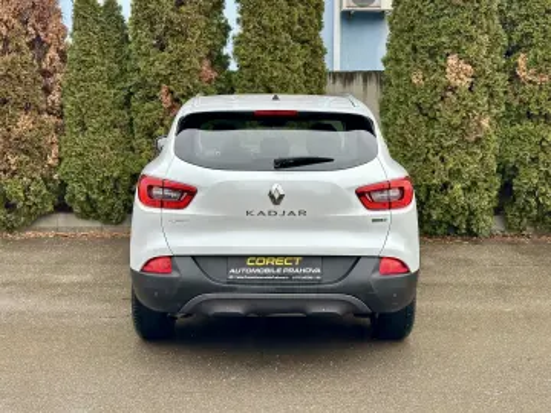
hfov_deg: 39.7
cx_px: 276
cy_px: 206
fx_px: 764
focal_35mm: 48
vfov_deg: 30.3
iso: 64
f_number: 1.78
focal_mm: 6.86
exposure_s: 1/511
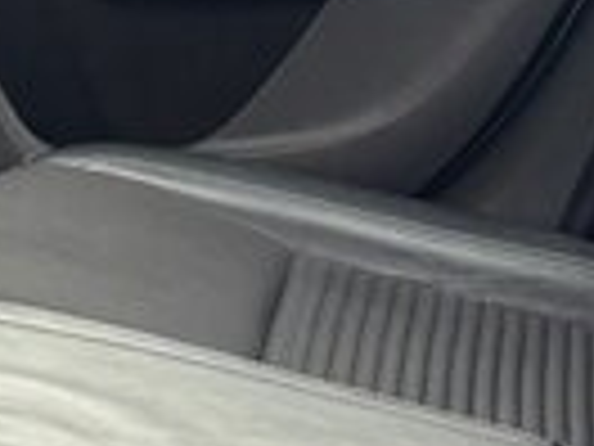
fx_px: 2711
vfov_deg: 9.4
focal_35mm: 158
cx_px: -468
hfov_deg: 11.6
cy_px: 99
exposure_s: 1/60
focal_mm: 5.96
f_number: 1.6
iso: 125
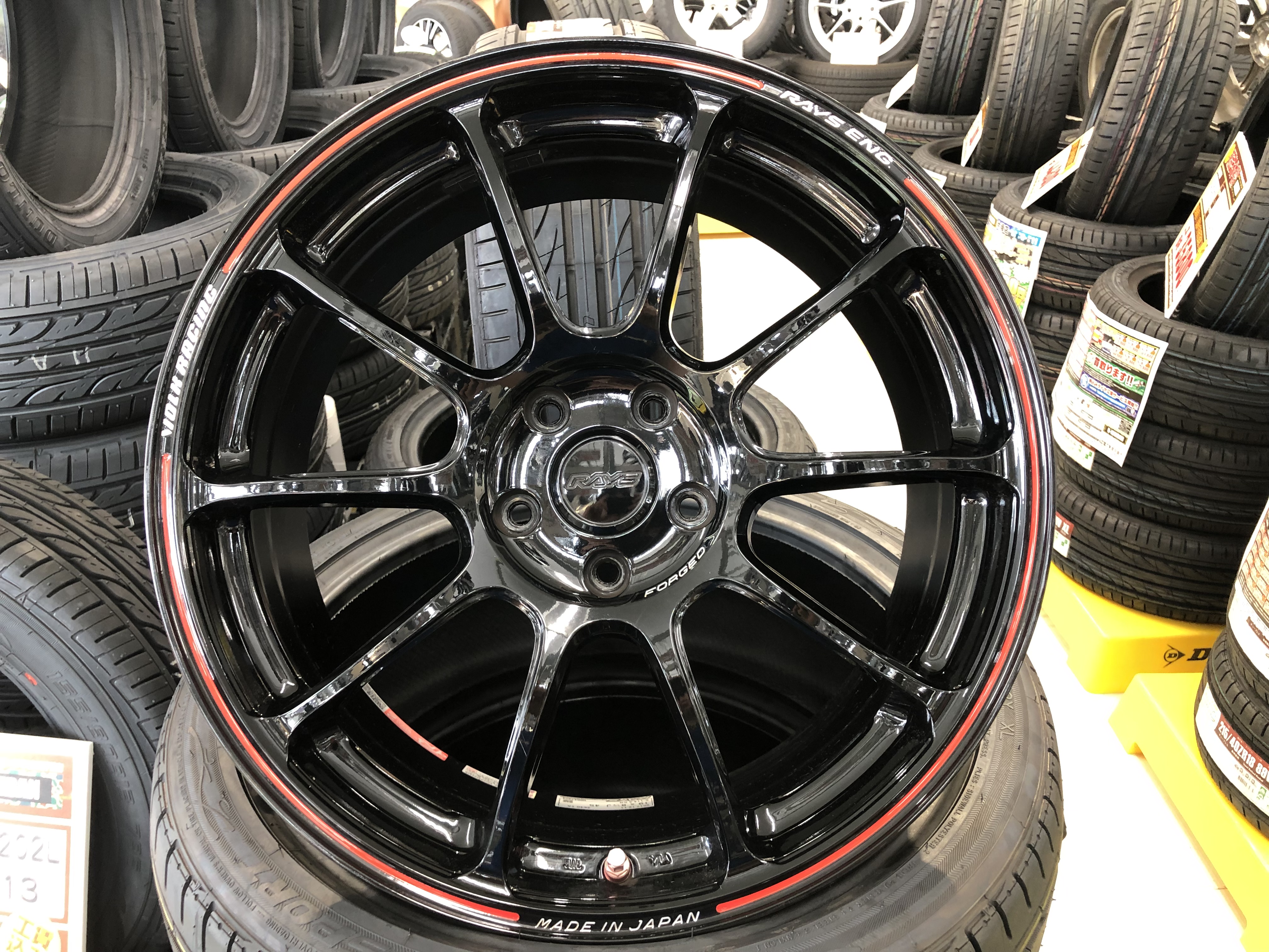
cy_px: 476
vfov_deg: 49.7
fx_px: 1026
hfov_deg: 63.4
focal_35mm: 28
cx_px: 634
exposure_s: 1/15
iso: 40
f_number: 1.8
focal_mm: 3.99
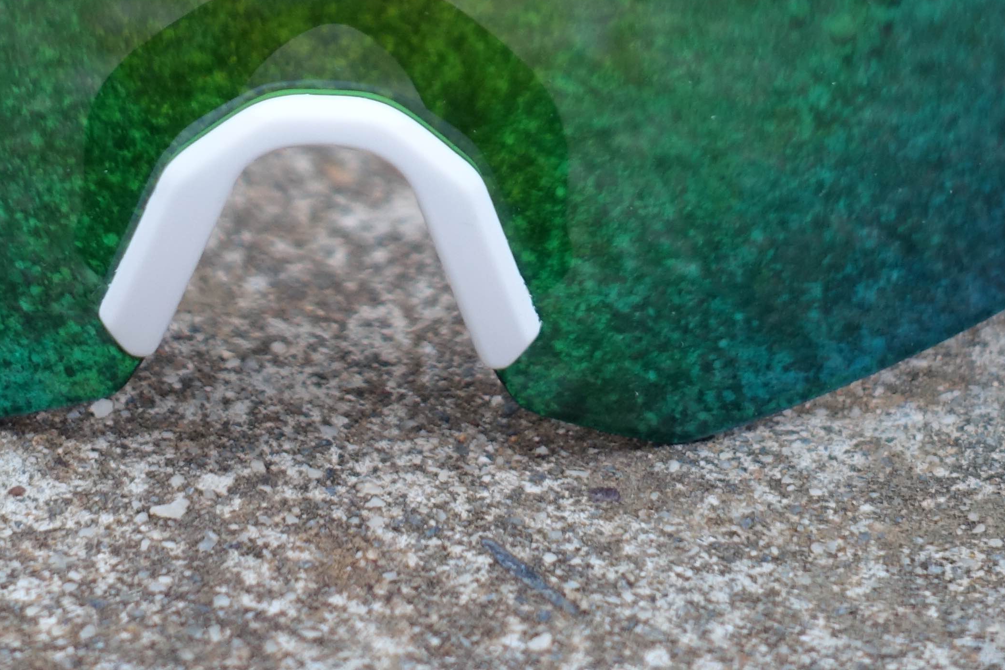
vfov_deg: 7.5
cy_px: -45
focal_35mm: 183
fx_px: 5108
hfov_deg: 11.2
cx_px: 397
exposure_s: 1/80
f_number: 2.8
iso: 250
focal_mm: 25.7
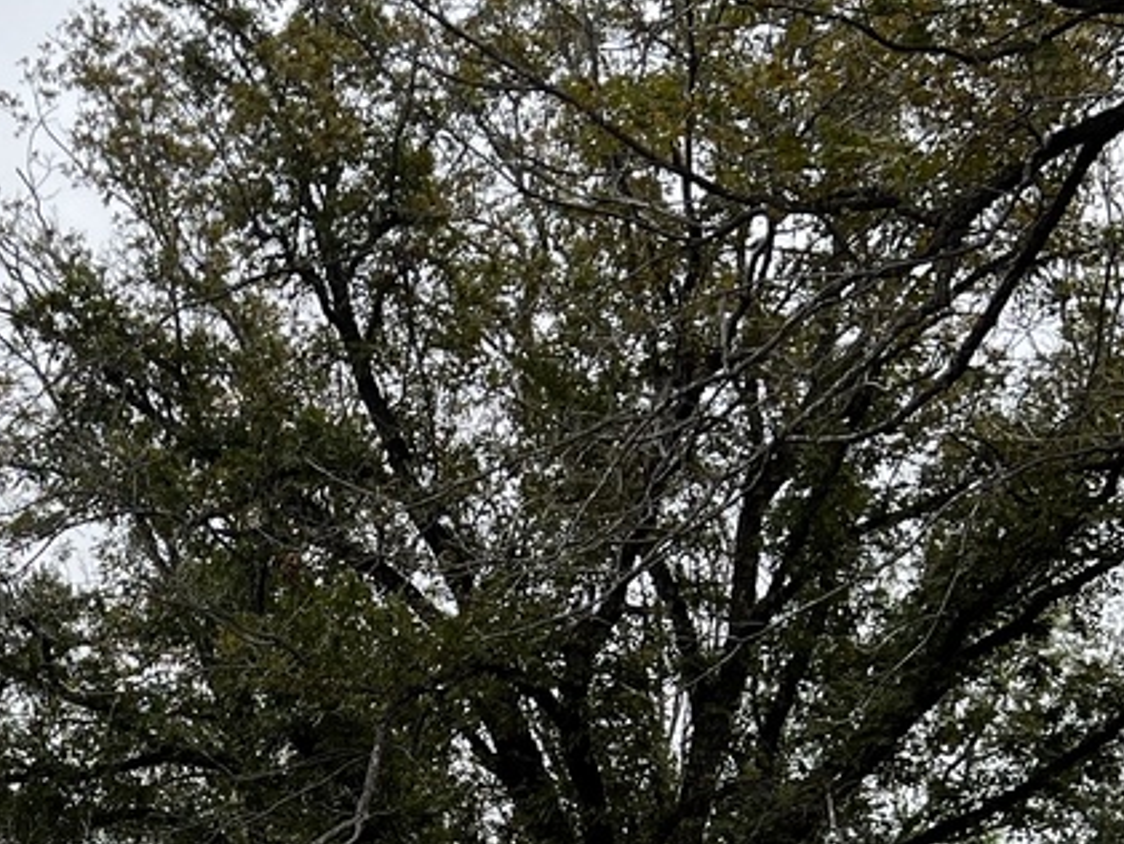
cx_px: 0
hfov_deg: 21.2
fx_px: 2891
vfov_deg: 15.6
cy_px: 1159
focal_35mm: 89
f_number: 1.5
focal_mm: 5.7
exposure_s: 1/1468
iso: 50
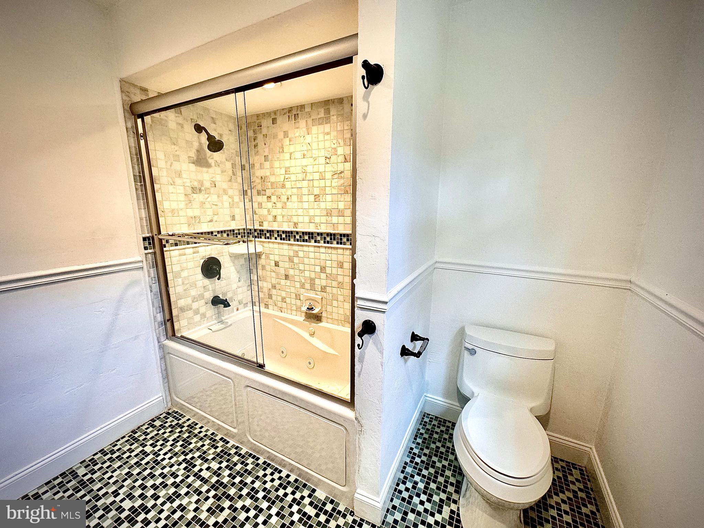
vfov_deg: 85.7
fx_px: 285
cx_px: 352
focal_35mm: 14
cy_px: 264
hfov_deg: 102.1
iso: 200
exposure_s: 1/120
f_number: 2.2
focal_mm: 2.22
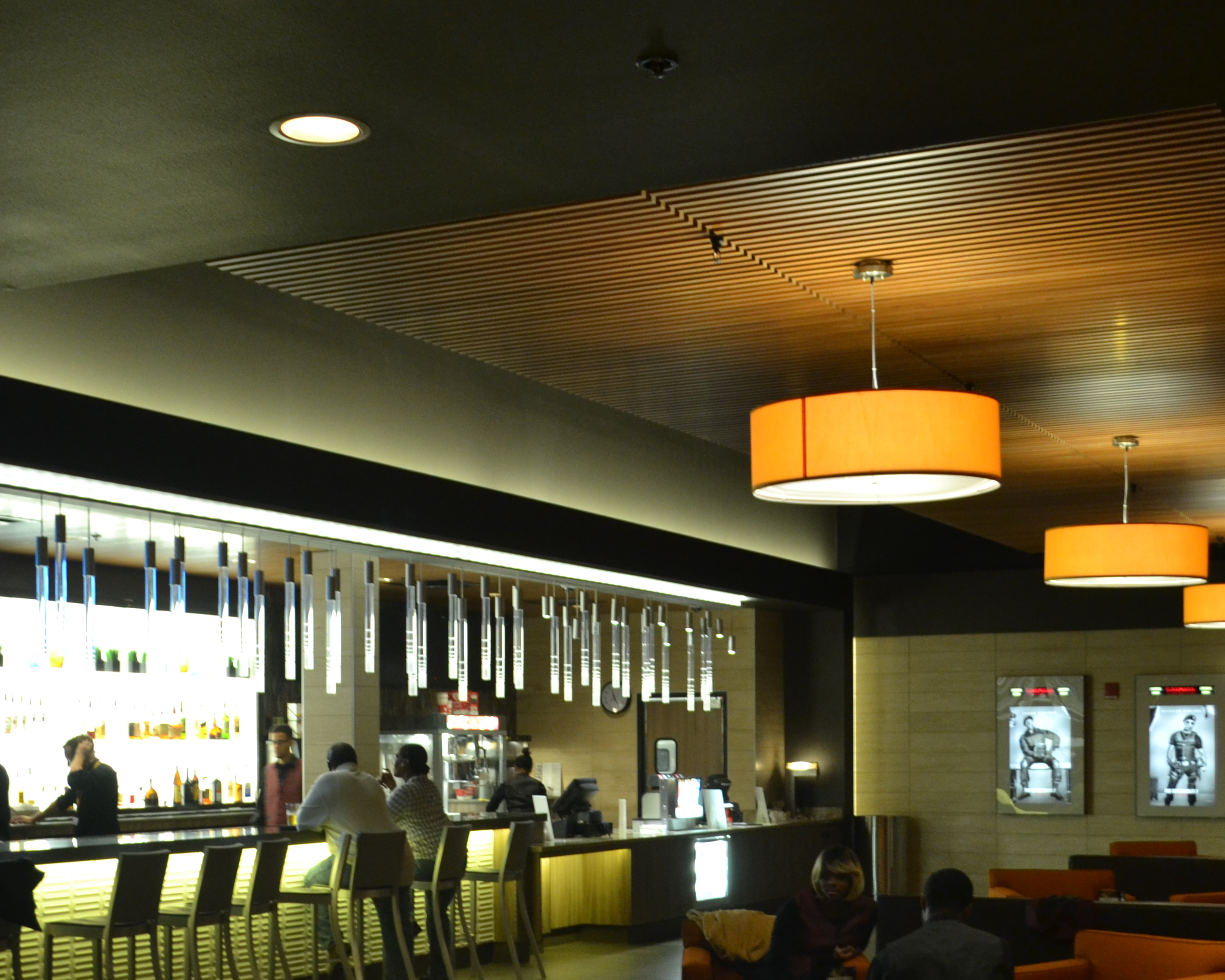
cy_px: 713
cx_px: 563
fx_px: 1849
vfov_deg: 29.3
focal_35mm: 51
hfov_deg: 36.6
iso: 800
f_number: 3.8
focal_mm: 20
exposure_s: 1/25
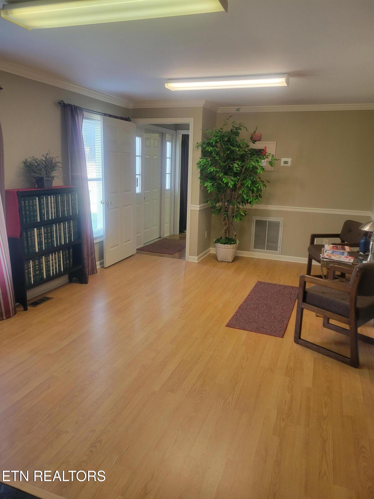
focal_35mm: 26
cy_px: 250
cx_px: 187
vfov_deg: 67.3
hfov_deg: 53.1
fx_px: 375
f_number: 1.8
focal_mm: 5.4
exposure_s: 1/30
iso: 80
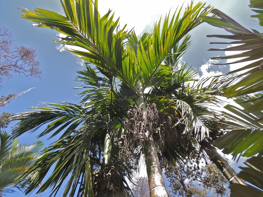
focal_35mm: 24
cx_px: 132
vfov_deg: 56.8
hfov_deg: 71.6
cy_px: 98
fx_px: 182
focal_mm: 4.3
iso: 100
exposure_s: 1/500
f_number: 3
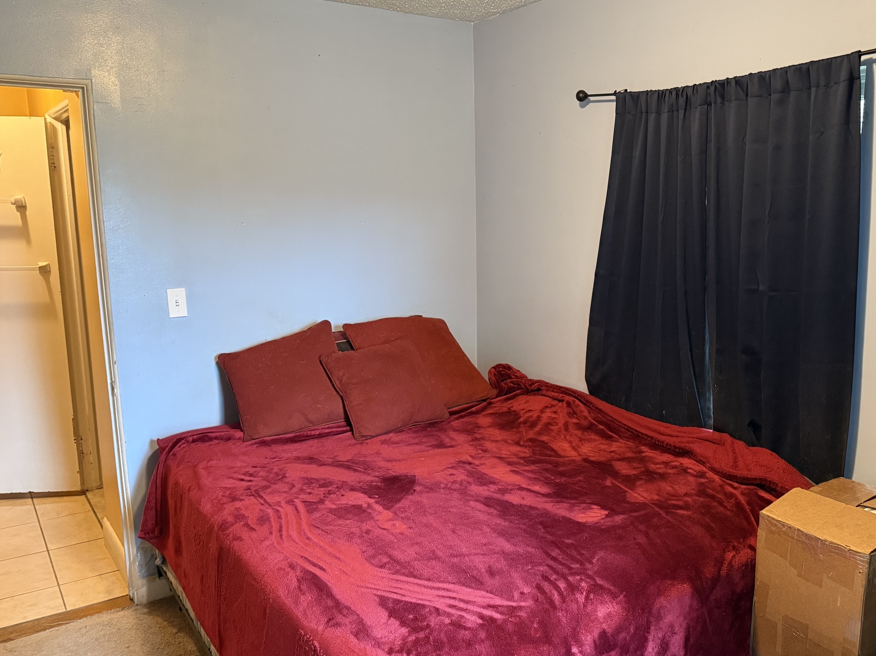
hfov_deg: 59.6
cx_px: 516
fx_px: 759
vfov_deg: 46.8
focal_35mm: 30
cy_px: 347
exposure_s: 1/60
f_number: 1.78
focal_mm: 6.76
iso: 640
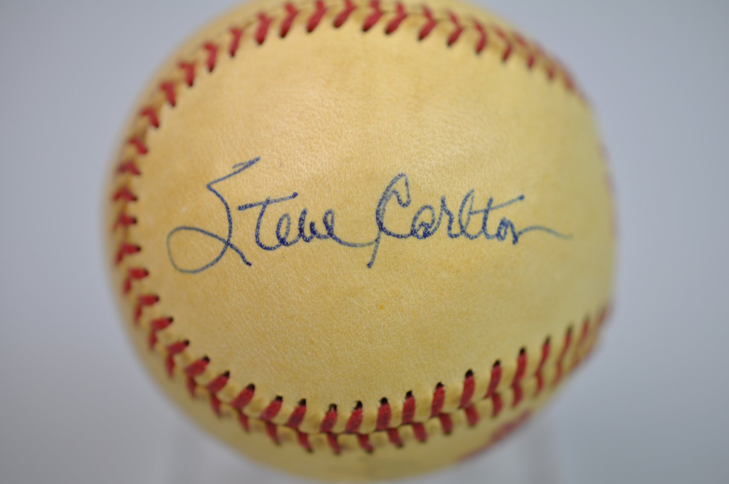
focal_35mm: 60
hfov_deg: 33.4
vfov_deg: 22.6
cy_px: 242
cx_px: 364
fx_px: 1213
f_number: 3.5
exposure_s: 1/50
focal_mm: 40
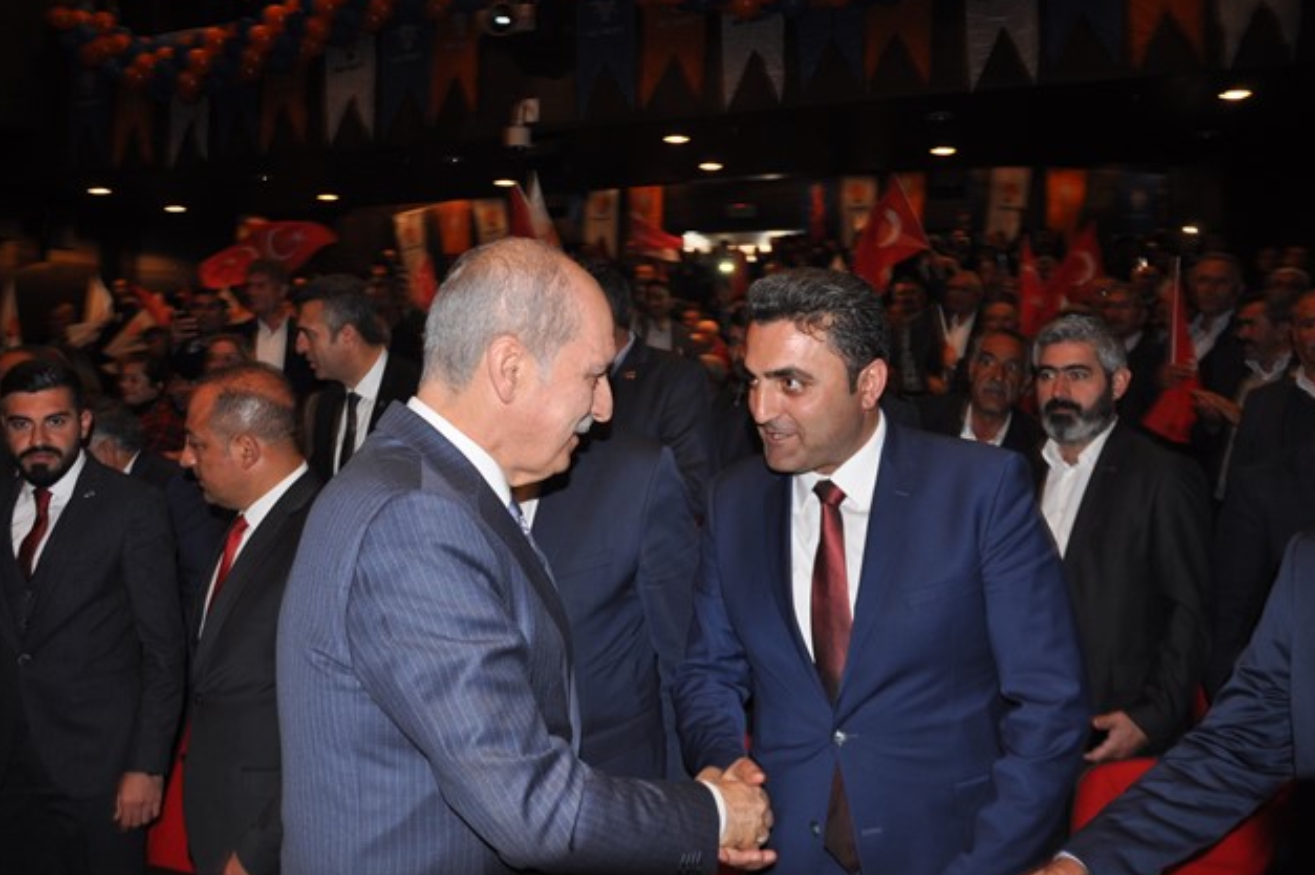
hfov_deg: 65.5
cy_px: 430
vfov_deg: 46.3
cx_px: 638
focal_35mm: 28
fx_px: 1022
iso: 400
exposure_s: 1/60
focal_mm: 18
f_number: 3.5
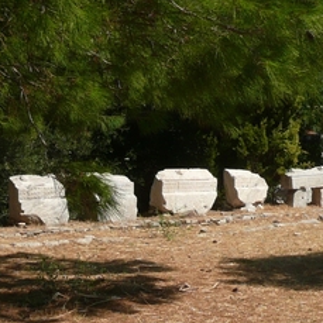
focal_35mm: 111
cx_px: 202
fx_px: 1172
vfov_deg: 15.7
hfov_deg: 15.7
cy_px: 109
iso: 100
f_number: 3.9
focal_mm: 6.5
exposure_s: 1/1000
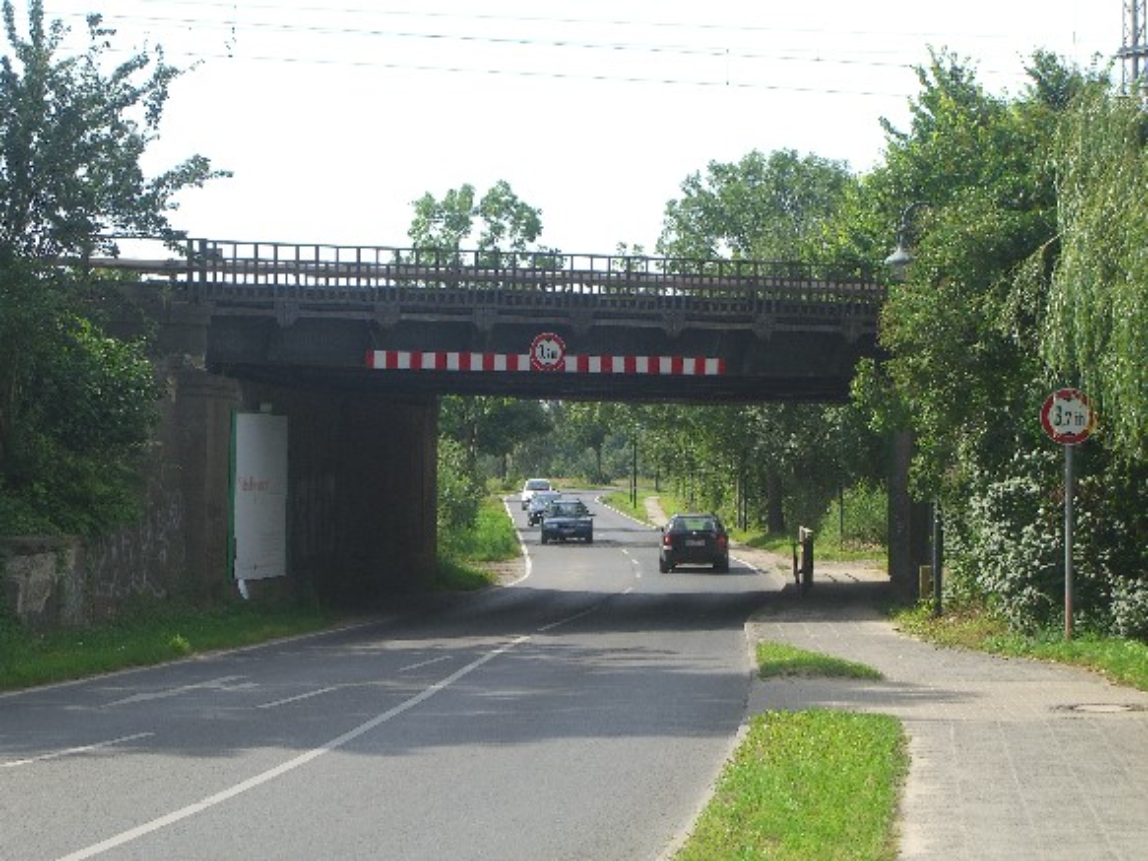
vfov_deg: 15.6
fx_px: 3150
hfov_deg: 20.7
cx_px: 574
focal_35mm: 95
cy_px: 430
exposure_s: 1/320
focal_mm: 19.7
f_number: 4.8
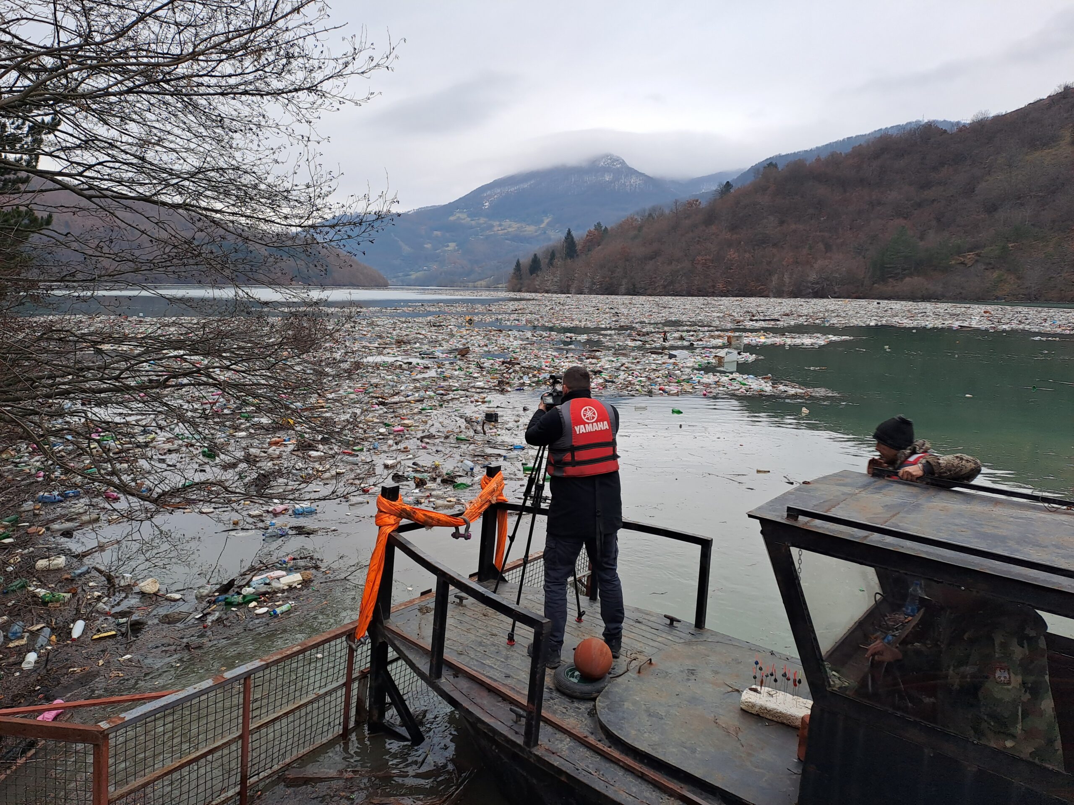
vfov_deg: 54.9
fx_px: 776
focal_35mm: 25
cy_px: 402
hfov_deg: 69.4
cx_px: 537
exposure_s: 1/50
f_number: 1.8
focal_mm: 4.65
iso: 32
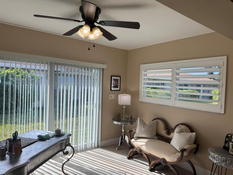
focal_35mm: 24
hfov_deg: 71.6
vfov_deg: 56.8
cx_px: 116
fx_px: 161
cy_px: 88
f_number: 1.78
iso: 80
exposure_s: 1/582
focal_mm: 6.76
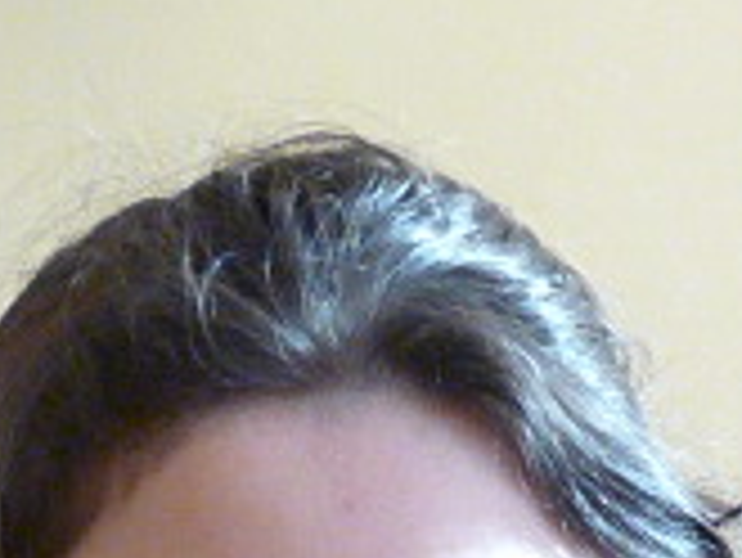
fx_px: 4161
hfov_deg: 10.2
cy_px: 994
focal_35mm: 194
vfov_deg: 7.4
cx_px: 378
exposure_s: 1/80
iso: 400
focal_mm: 5
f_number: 2.8
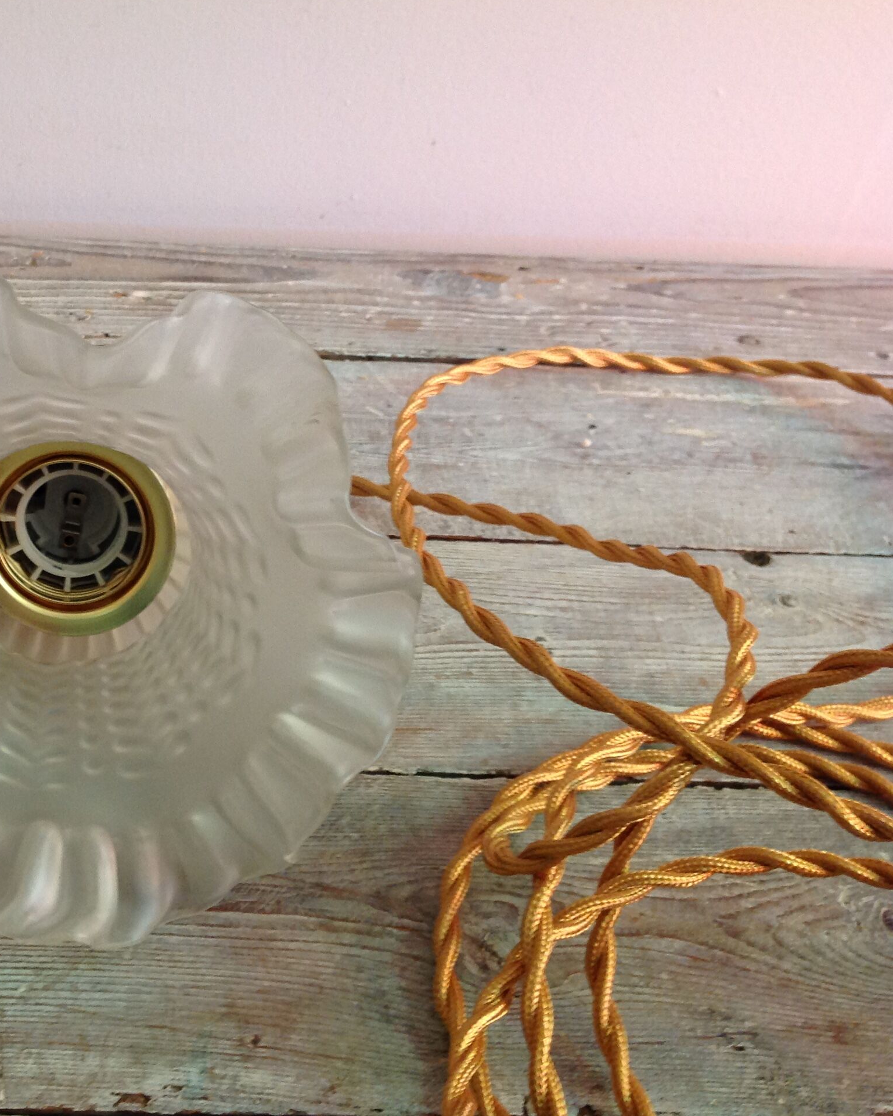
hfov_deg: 31.7
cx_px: 150
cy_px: 555
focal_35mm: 46
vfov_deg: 40.3
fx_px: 1519
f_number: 2.4
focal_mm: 4.28
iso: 125
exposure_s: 1/15
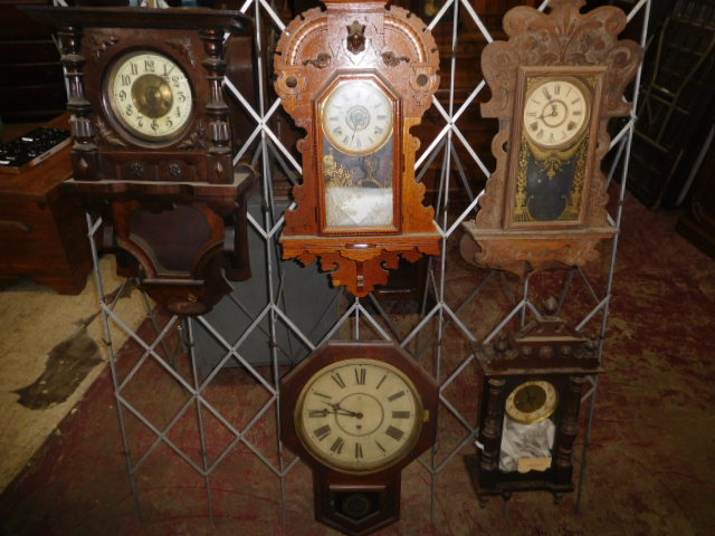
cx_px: 358
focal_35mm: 25
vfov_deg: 54.9
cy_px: 268
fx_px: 516
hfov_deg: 69.4
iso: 220
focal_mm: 4.5
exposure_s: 1/30
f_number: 3.4
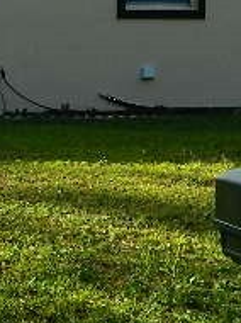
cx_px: -190
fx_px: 1758
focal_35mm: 189
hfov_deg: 7.6
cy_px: 27
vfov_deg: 10.4
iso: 80
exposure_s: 1/500
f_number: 3.3
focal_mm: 6.2
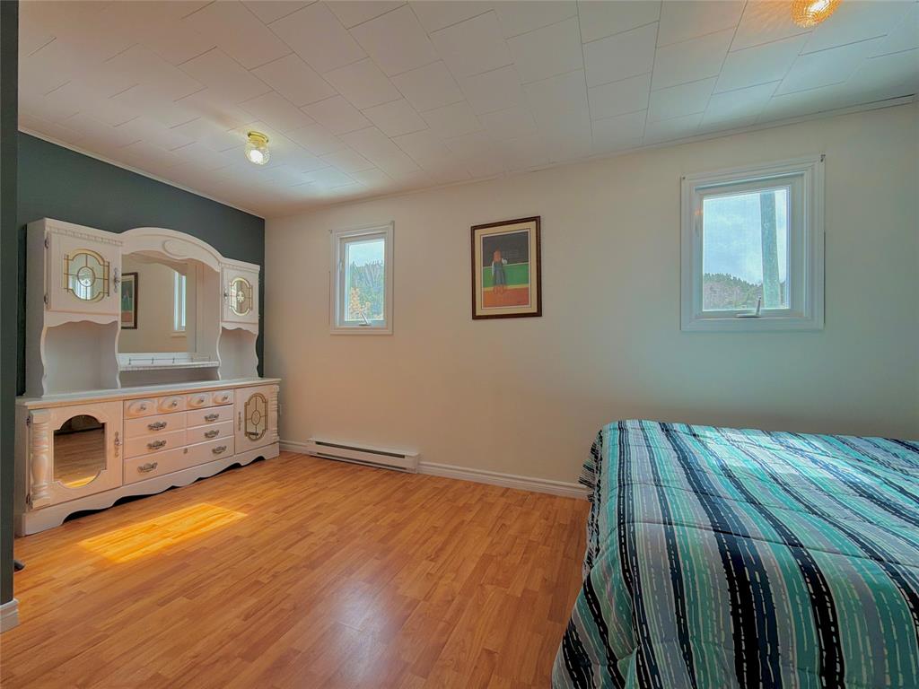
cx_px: 460
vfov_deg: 85.7
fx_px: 372
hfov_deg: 102.1
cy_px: 344
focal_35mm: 14
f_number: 2.2
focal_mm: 2.22
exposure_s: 1/120
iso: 100
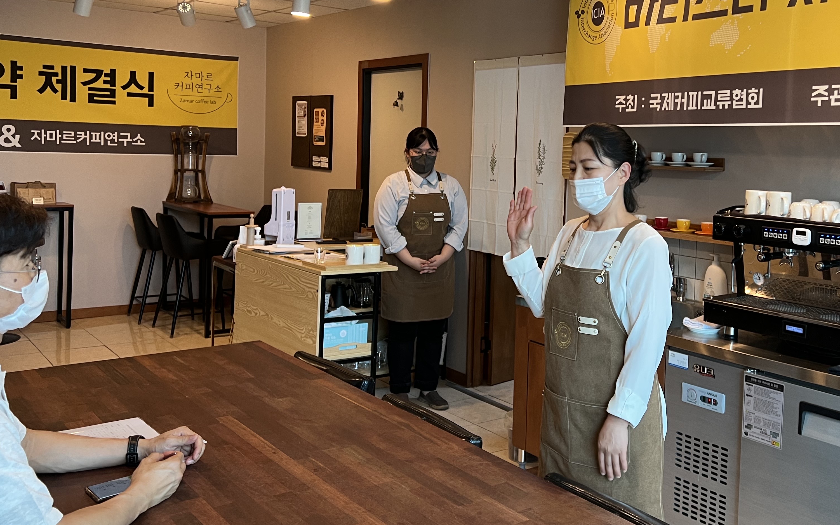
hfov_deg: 52.4
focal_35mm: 37
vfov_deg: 34.2
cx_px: 505
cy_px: 184
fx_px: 847
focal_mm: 5.7
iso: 80
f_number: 1.5
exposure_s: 1/60
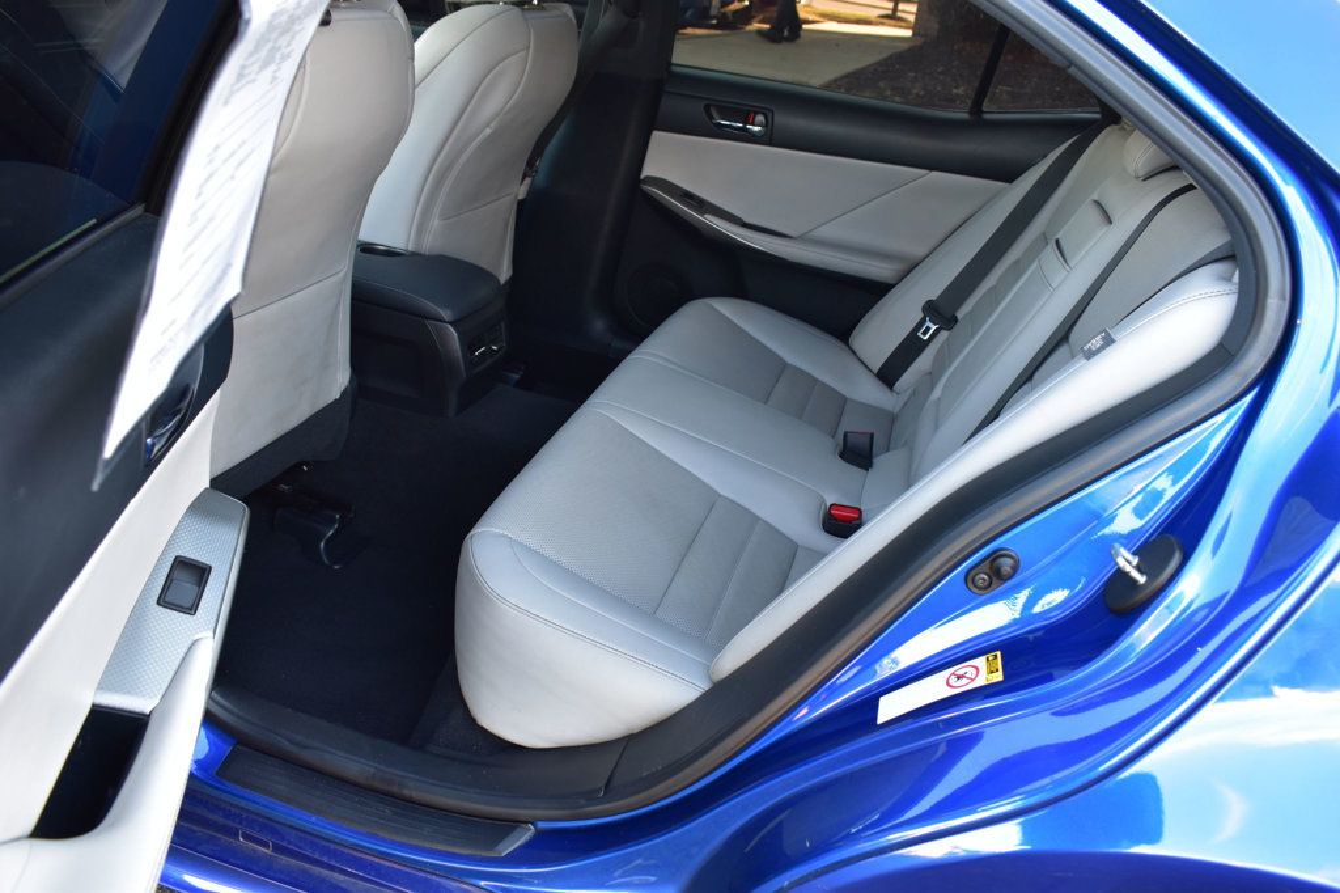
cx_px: 670
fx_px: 1005
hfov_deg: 67.4
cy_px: 446
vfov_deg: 47.9
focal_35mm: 27
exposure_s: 1/30
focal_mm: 18
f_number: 7.1
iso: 400
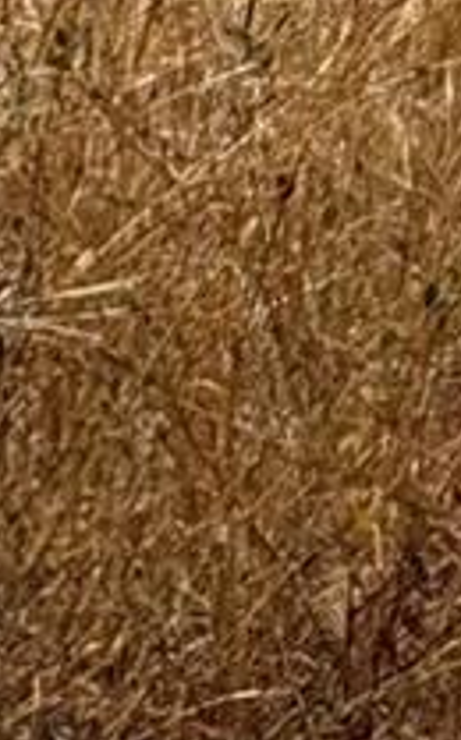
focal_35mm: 366
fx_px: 7383
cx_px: 1910
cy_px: -1664
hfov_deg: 3.4
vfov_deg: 5.3
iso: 64
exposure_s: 1/7143
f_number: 1.78
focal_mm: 6.76
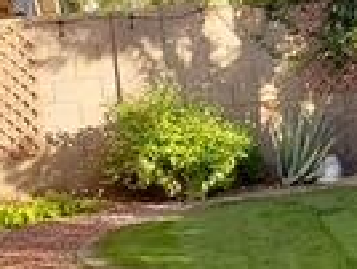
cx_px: 589
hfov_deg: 14.4
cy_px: 61
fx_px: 1281
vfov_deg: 12.0
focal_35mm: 124
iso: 50
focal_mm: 4.3
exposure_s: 1/324
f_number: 2.4
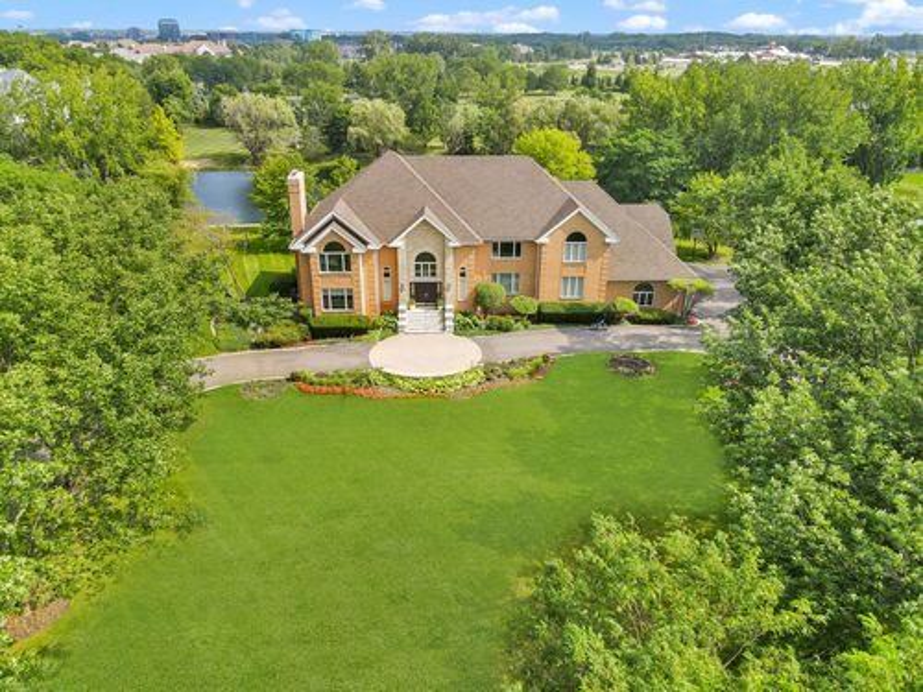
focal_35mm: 24
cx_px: 462
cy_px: 346
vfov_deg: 56.8
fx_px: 640
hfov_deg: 71.6
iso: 100
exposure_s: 1/350
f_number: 2.8
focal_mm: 4.5
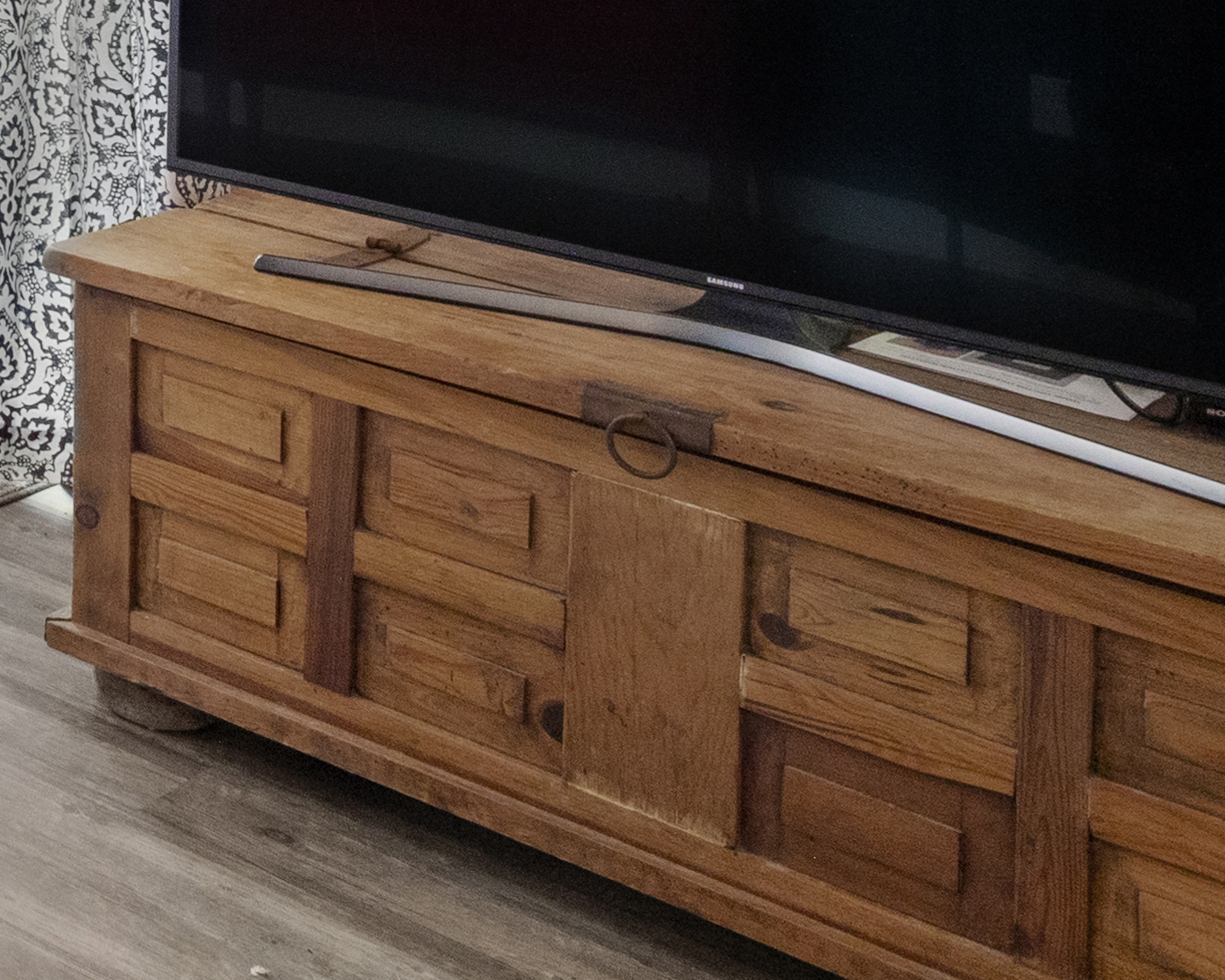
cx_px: -982
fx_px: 2139
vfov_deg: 21.6
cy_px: -491
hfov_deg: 21.2
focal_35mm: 59
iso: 400
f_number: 5.6
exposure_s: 1/10
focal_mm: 8
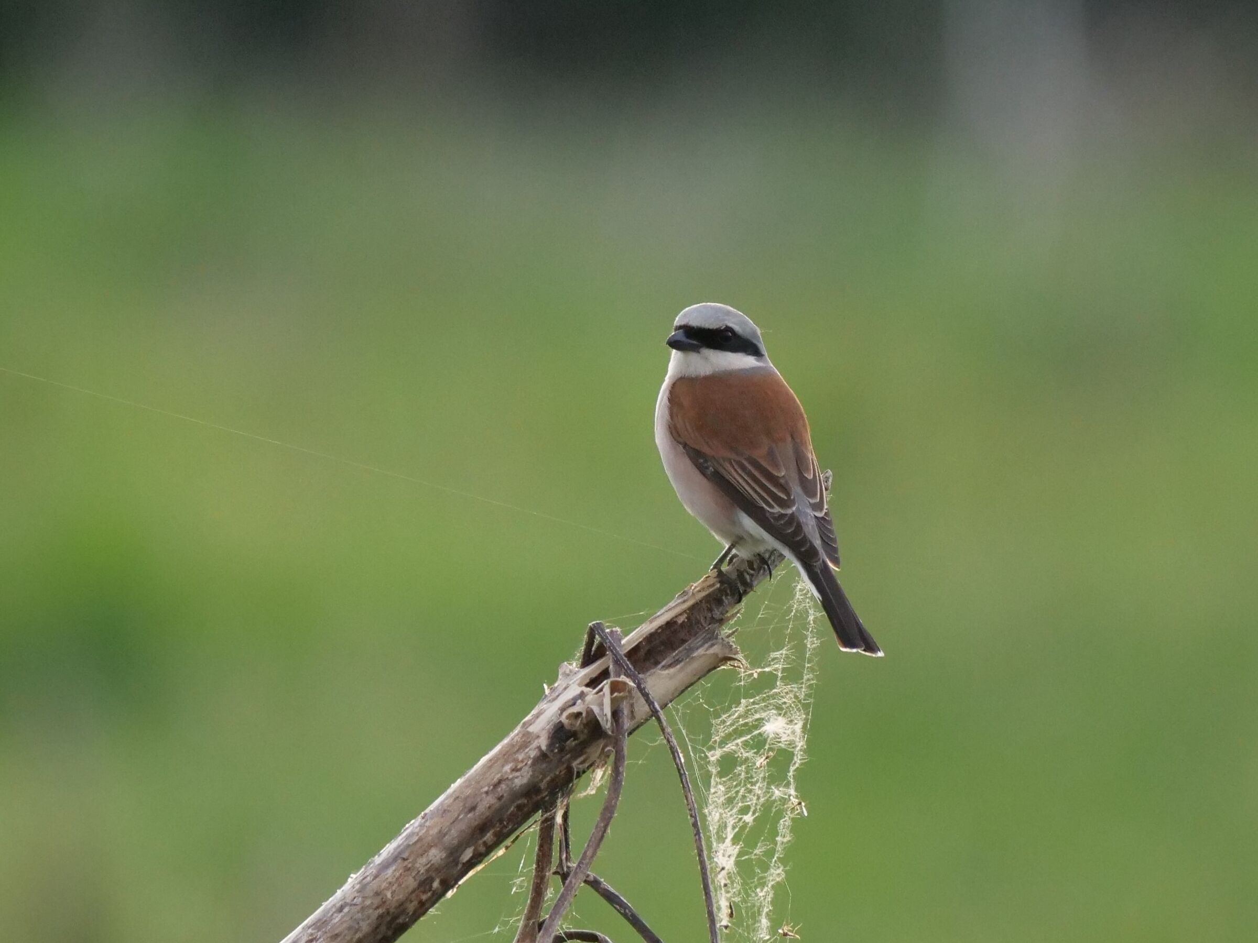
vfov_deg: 1.9
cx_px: 629
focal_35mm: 800
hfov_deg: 2.5
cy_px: 472
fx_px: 29073
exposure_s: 1/800
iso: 1600
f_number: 6.3
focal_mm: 400
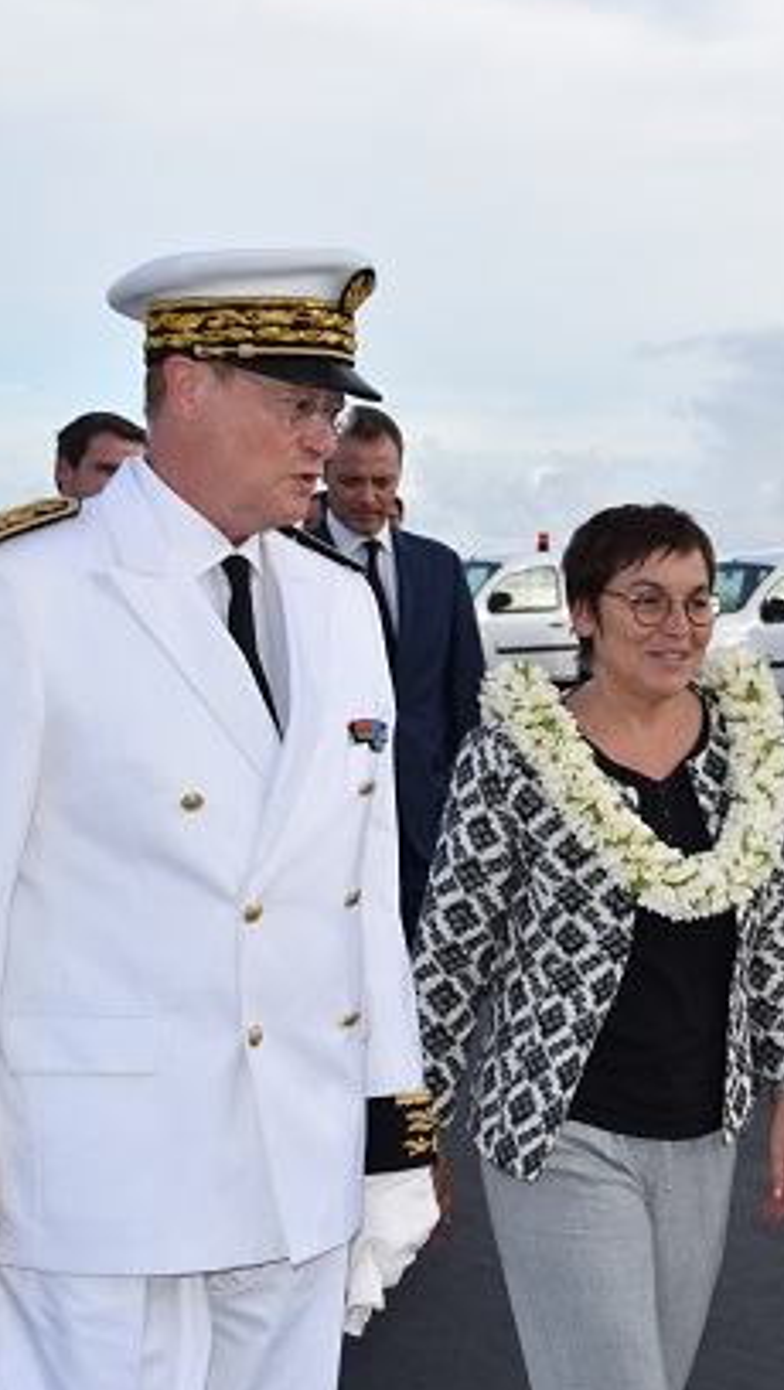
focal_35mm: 64
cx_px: 808
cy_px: 685
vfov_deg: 32.8
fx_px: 2361
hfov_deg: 18.3
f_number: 6.3
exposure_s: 1/160
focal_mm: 26
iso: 100
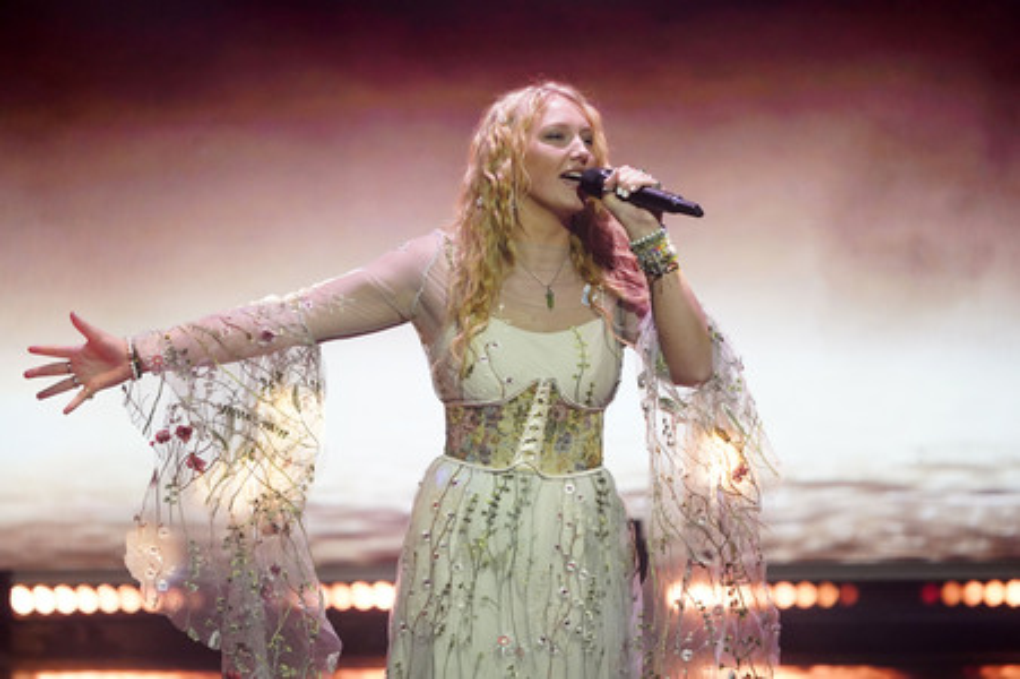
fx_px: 13958
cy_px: 340
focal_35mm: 493
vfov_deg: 2.8
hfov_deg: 4.2
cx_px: 510
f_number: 6.3
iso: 6400
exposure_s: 1/160
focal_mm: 493
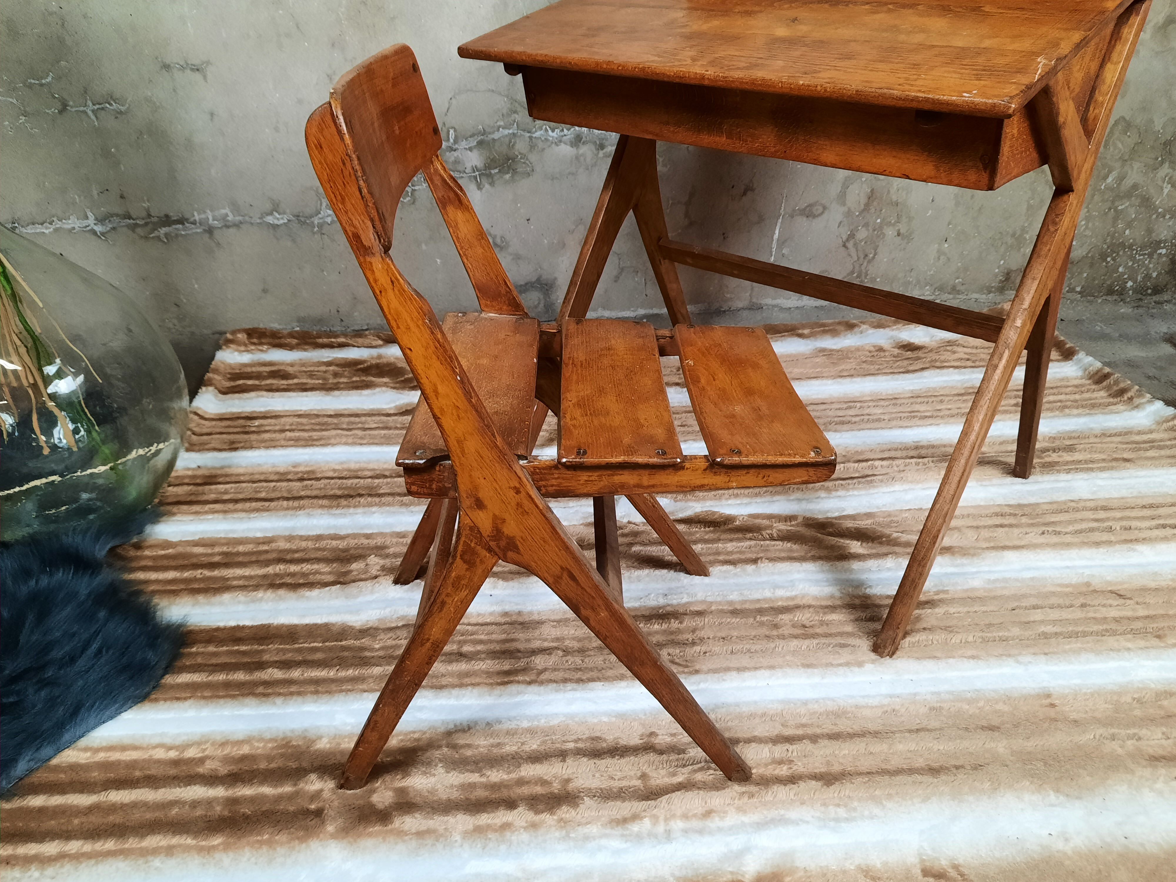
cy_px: 441
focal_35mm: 25
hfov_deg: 69.4
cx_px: 588
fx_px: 849
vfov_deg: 54.9
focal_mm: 4.6
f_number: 2
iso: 250
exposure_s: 1/50
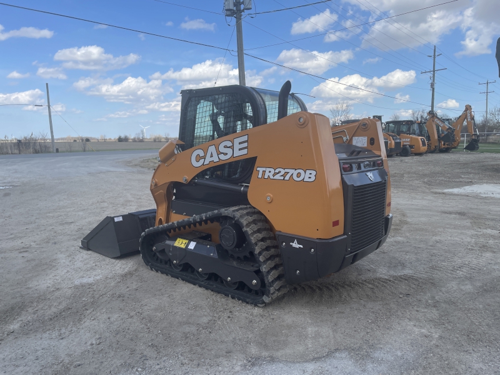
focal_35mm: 26
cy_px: 188
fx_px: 376
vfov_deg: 53.1
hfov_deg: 67.3
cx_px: 250
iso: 32
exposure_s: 1/2817
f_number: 1.6
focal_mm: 4.2
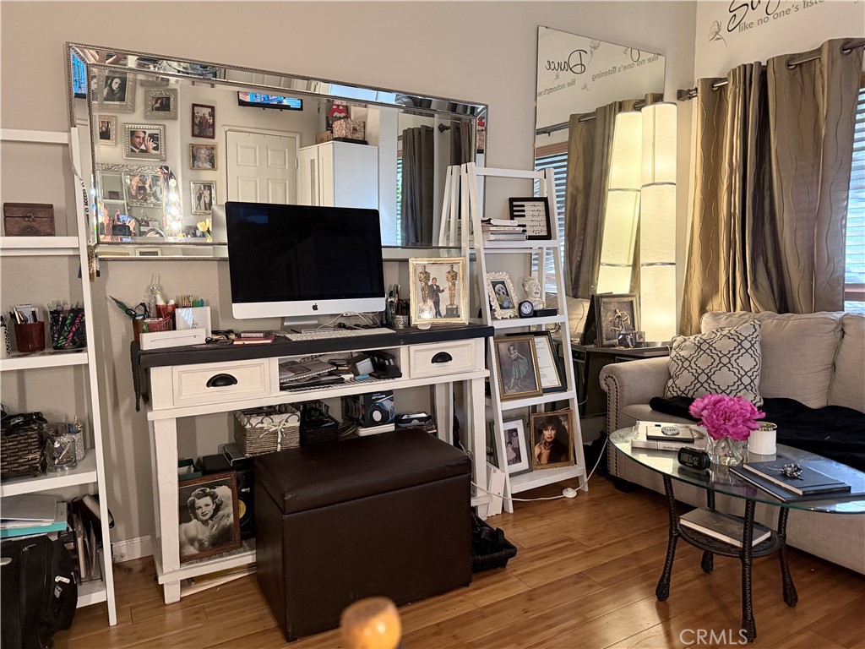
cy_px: 324
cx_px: 432
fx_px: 600
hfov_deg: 71.6
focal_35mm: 24
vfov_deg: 56.8
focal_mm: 6.76
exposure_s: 1/60
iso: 400
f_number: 1.78
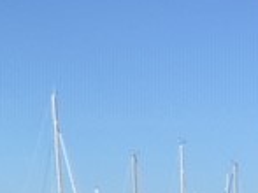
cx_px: -5
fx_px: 938
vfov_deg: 11.5
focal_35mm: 126
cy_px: 230
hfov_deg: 15.4
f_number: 2.2
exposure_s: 1/1582
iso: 32
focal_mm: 4.15
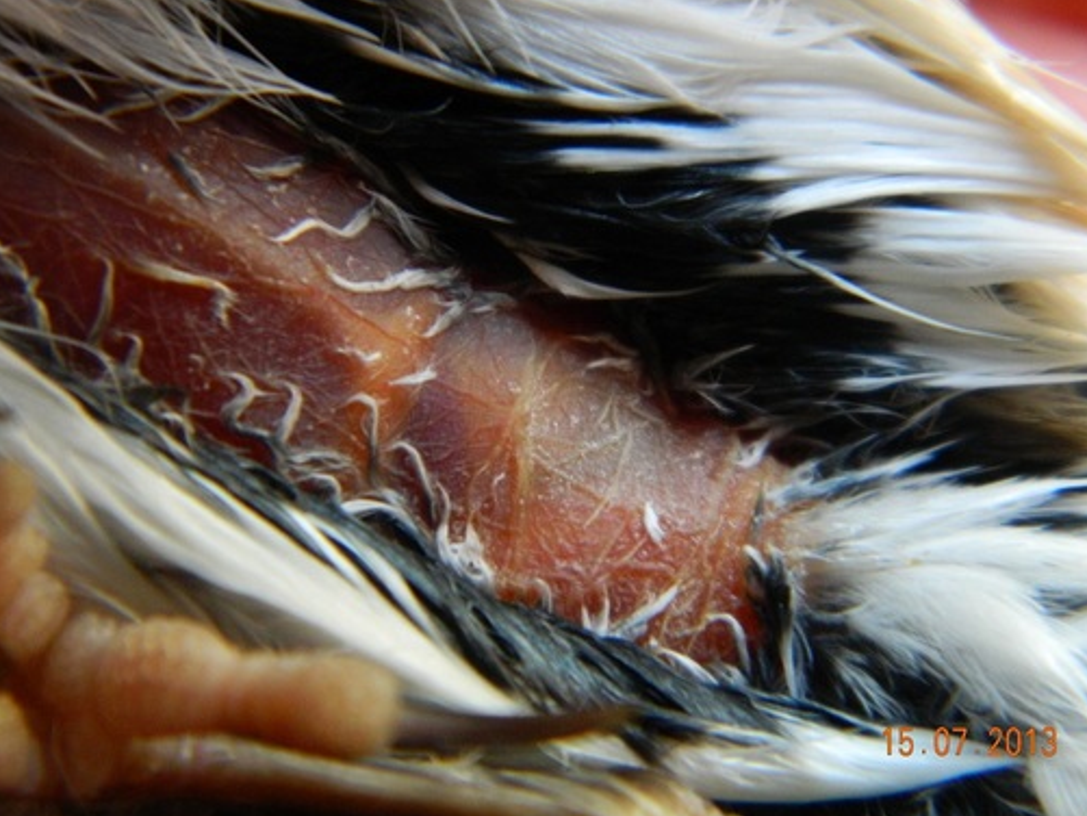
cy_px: 394
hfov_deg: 17.7
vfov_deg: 13.3
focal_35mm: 111
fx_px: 3486
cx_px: 545
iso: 400
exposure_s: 1/50
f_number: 4.5
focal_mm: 18.6
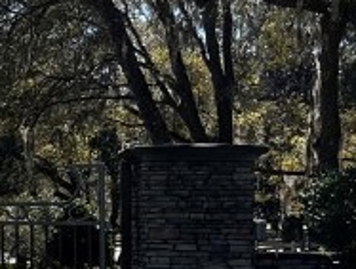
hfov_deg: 12.7
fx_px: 1463
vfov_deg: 10.5
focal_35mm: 142
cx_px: -276
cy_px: 179
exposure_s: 1/2695
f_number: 1.5
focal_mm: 5.7
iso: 50
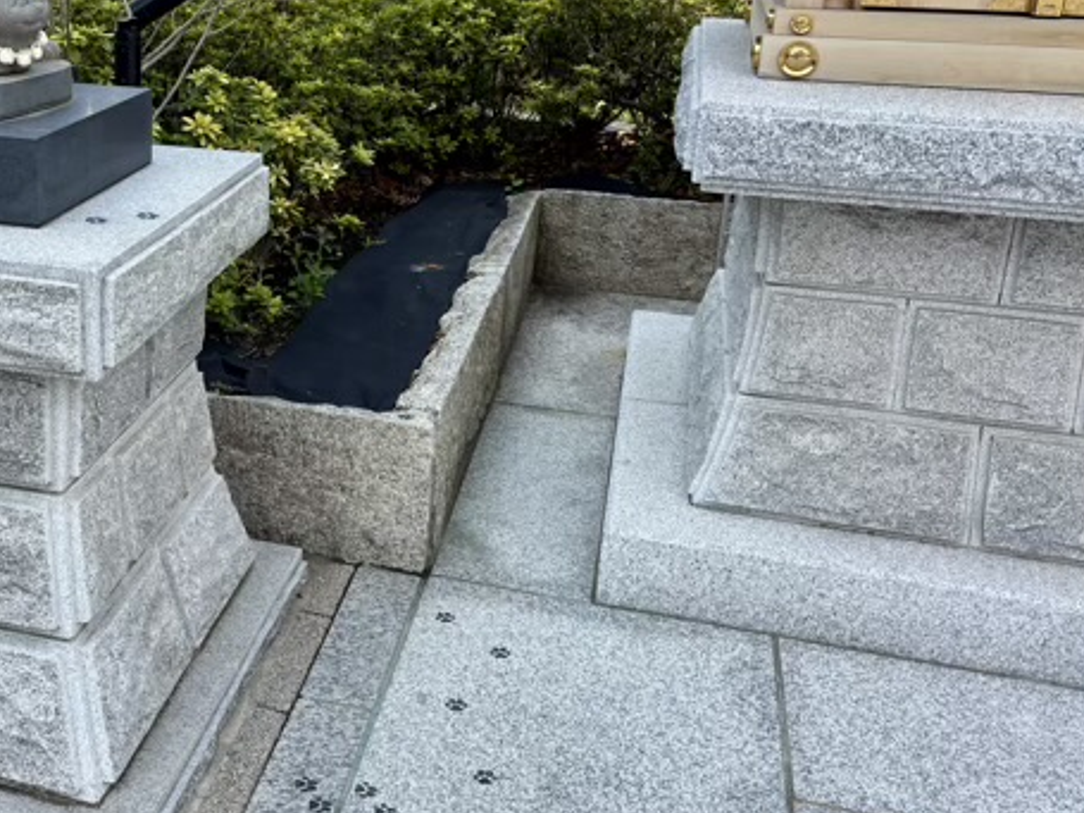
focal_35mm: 40
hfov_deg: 45.0
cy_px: 234
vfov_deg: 35.4
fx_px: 1252
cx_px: 253
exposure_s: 1/1362
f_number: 1.6
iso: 50
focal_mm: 5.96
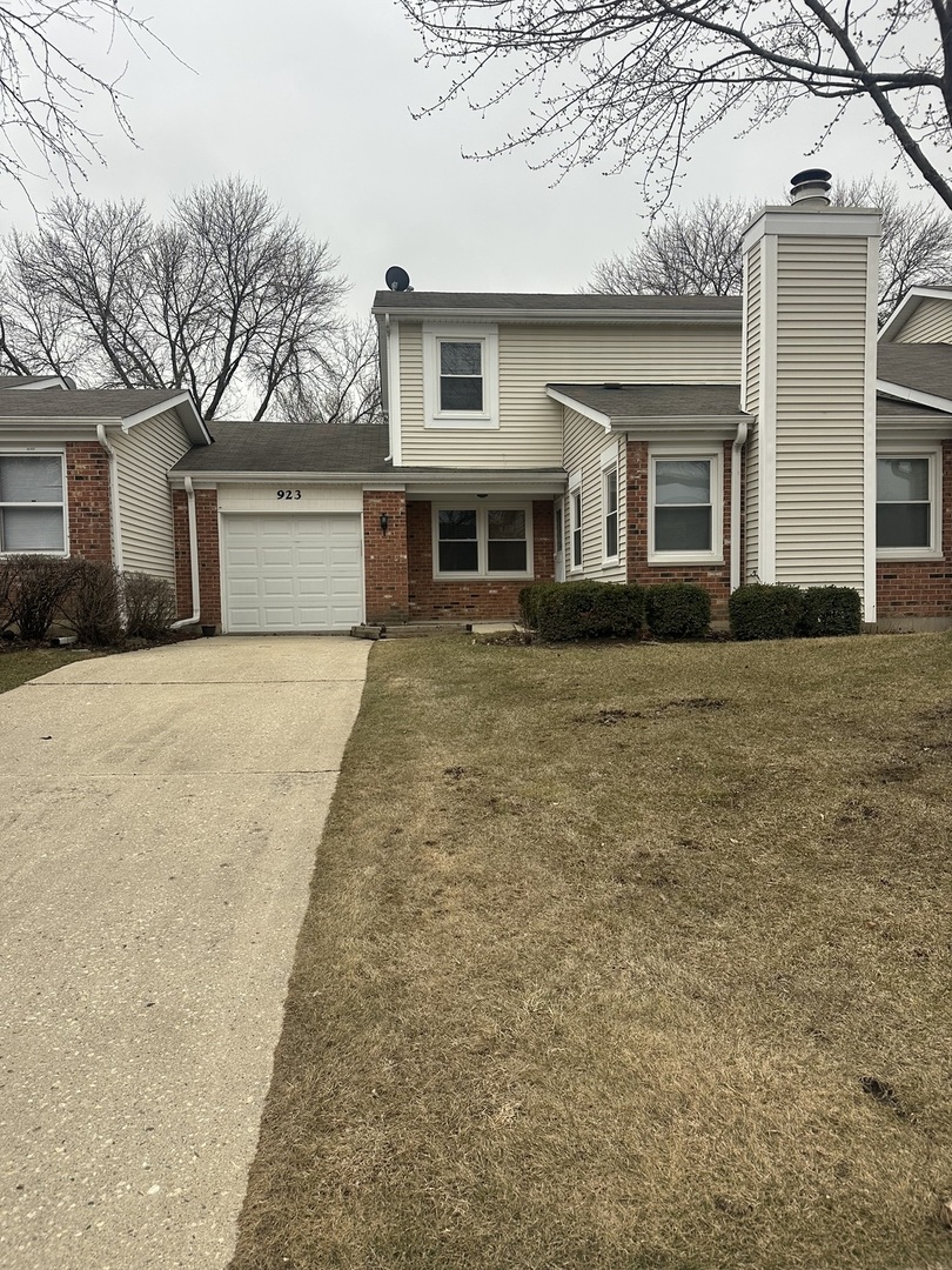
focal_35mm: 24
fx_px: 880
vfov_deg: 71.6
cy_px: 635
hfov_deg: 56.8
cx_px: 476
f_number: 1.78
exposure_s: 1/411
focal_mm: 6.86
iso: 80
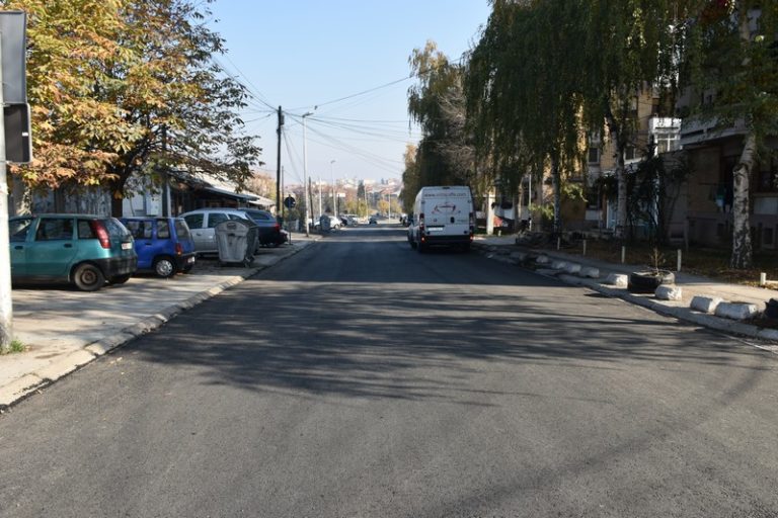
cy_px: 259
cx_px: 389
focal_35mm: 27
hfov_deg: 67.4
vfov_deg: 47.9
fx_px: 583
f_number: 7.1
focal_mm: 18
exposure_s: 1/200
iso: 100
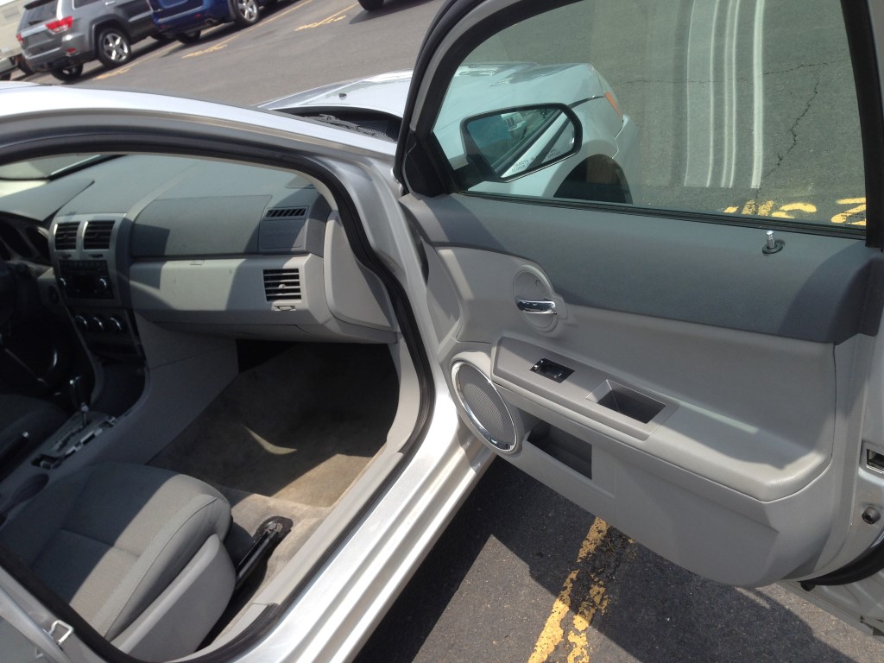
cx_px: 442
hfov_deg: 55.4
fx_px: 843
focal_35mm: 33
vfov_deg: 42.9
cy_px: 332
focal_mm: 4.12
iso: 50
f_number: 2.4
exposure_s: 1/1022
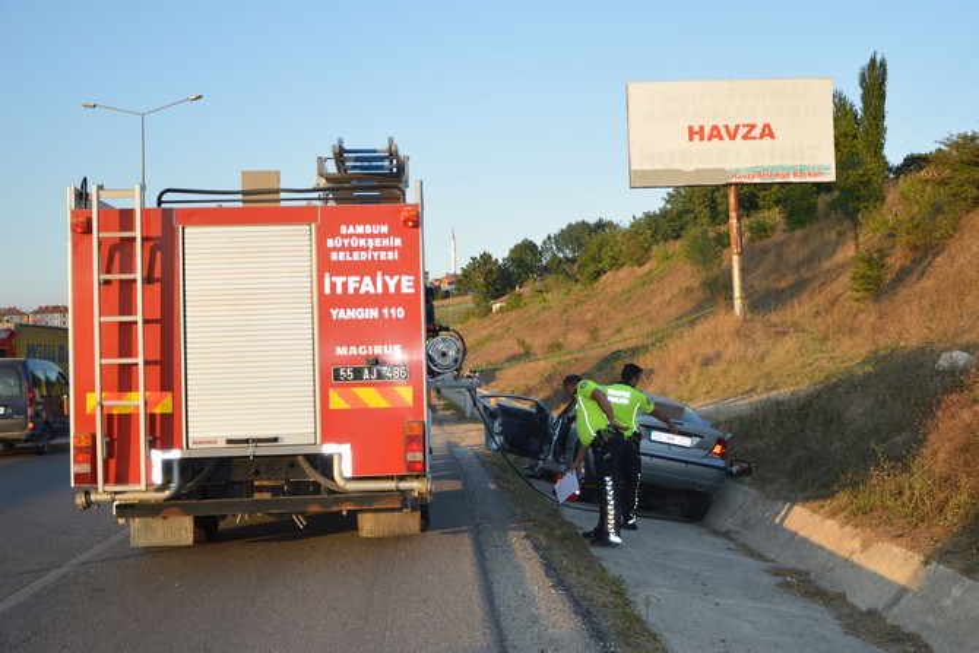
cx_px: 490
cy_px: 326
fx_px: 1020
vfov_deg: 35.5
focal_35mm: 38
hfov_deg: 51.3
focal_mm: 25
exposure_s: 1/200
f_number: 4.5
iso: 100
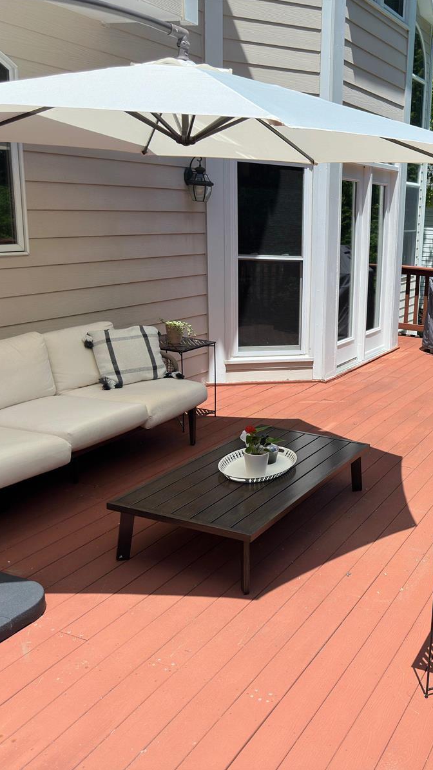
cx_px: 388
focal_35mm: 35
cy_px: 385
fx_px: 715
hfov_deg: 32.1
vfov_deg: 56.6
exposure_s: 1/4854
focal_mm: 6.86
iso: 100
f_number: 1.78
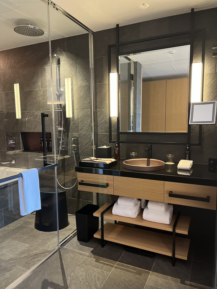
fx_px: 217
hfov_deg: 53.1
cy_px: 144
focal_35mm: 26
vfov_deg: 67.3
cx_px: 108
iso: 500
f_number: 1.6
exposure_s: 1/42
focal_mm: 5.1
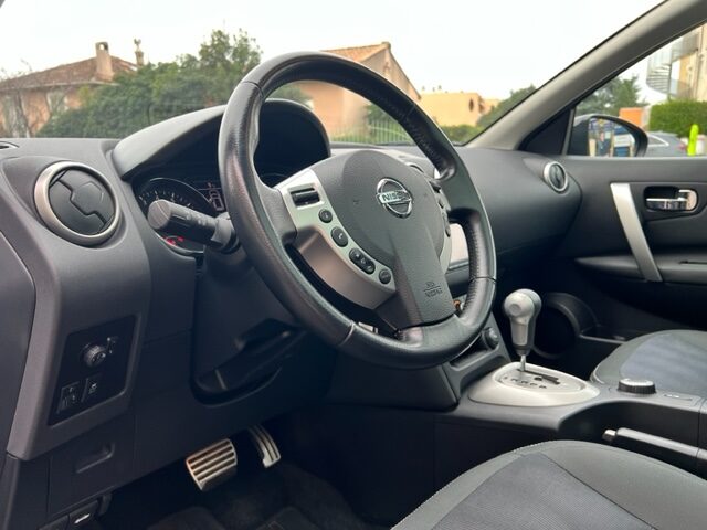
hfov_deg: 67.3
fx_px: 531
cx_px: 354
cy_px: 265
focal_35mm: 26
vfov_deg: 53.1
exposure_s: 1/121
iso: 64
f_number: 1.5
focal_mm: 5.7
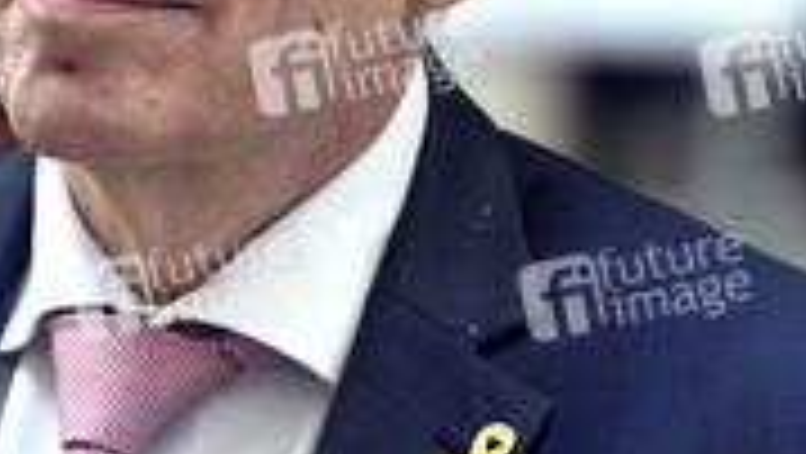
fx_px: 7614
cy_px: -49
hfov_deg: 6.1
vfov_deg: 3.4
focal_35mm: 356
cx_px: 245
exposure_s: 1/500
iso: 2000
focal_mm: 135
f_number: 3.5
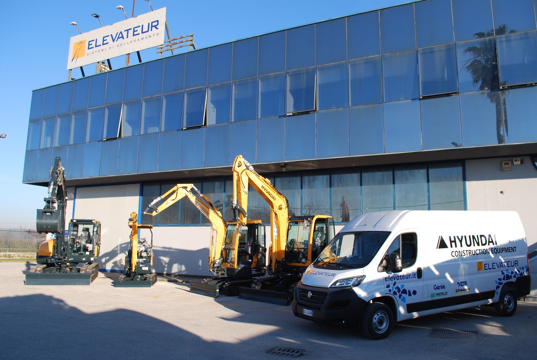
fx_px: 403
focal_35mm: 27
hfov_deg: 67.3
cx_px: 268
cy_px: 180
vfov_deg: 48.0
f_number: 7.1
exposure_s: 1/200
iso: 100
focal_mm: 18
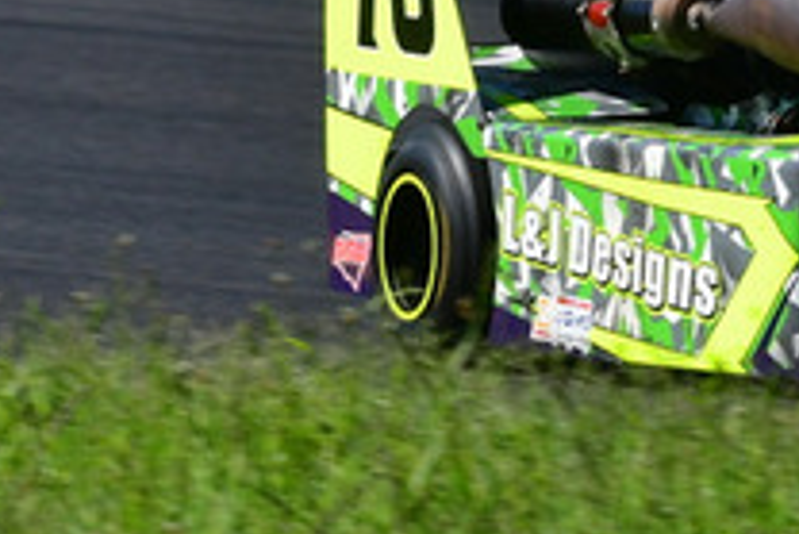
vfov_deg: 0.8
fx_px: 37245
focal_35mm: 1677
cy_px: -173
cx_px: 1114
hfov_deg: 1.2
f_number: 13
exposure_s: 1/640
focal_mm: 290
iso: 500
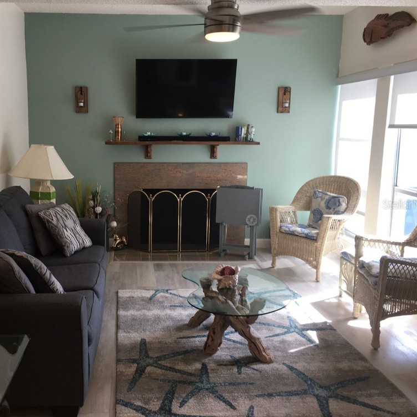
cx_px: 151
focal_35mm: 35
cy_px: 204
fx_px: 477
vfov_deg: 47.2
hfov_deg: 46.7
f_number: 2.2
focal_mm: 4.15
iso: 32
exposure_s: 1/60
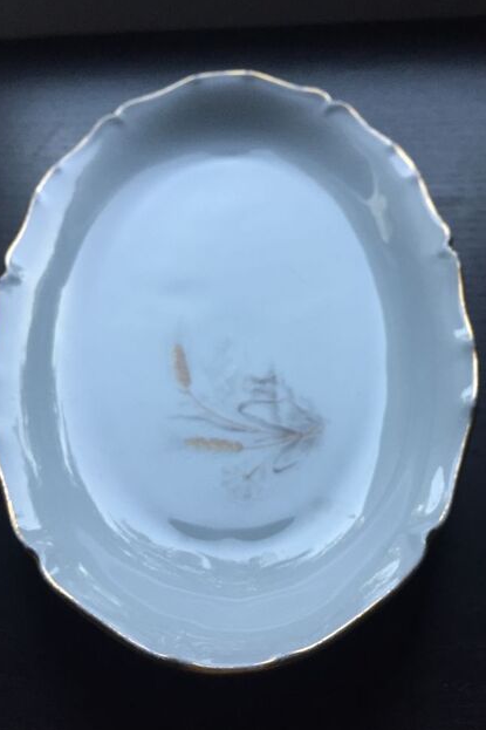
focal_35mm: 31
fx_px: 628
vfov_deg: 60.3
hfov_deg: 42.3
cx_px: 252
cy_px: 370
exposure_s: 1/33
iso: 64
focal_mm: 4.15
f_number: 2.2
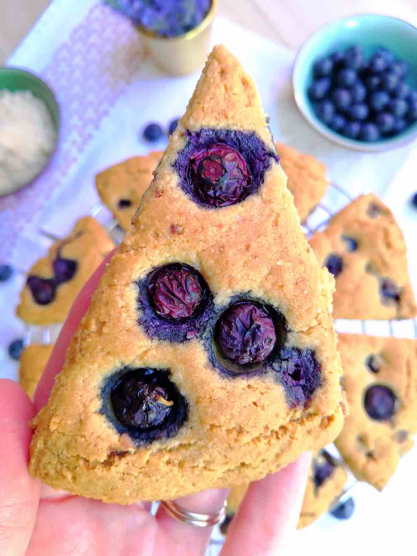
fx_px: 434
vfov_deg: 65.3
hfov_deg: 51.4
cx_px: 208
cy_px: 278
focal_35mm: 27
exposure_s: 1/50
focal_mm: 3.95
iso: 320
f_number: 1.8
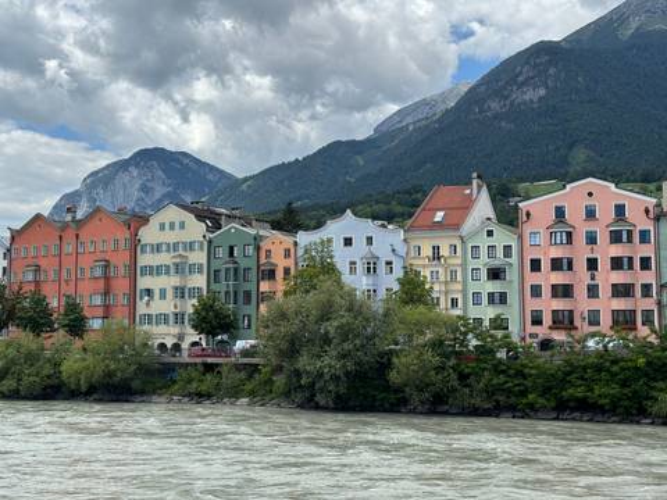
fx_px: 925
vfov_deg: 30.3
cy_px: 250
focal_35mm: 48
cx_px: 334
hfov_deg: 39.7
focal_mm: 6.76
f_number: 1.78
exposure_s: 1/4049
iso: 64
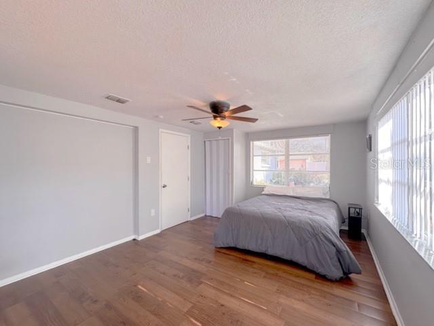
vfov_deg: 85.7
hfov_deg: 102.1
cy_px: 163
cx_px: 217
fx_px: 176
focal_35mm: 14
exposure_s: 1/120
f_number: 2.2
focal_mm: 2.22
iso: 40
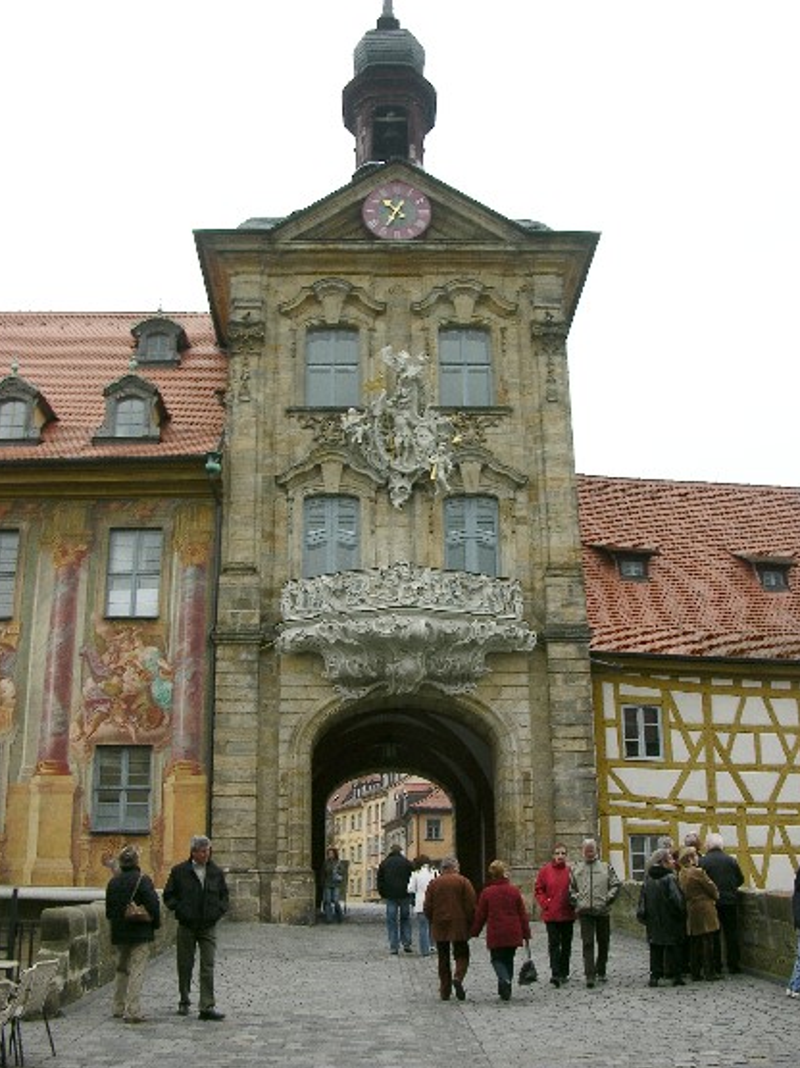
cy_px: 540
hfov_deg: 38.7
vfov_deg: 50.1
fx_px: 1141
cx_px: 398
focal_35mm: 37
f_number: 5.6
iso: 50
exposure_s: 1/76.1
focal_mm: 8.9
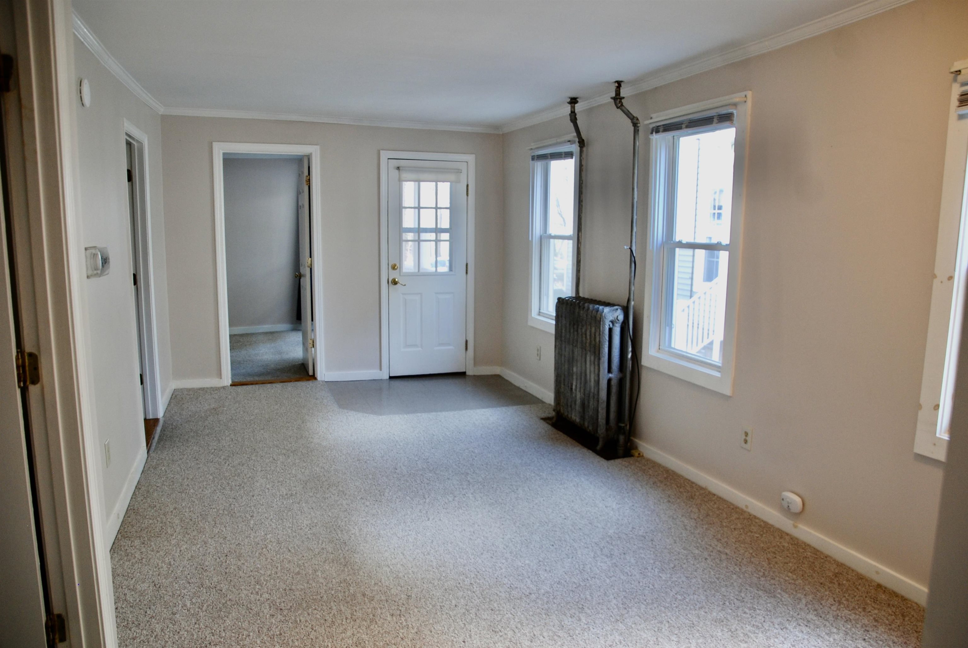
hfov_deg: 73.7
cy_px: 324
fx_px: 646
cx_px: 484
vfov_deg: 53.3
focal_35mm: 24
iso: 200
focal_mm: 16
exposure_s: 1/30
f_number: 3.5
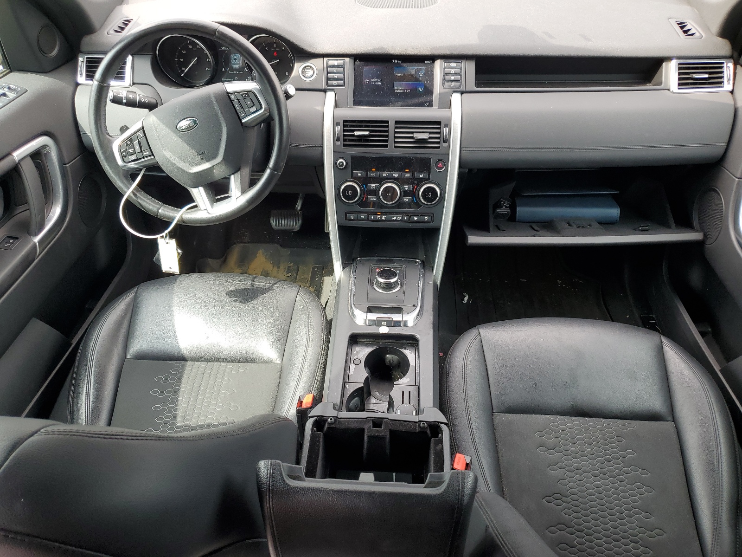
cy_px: 278
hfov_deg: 67.3
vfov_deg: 53.1
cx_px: 371
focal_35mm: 26
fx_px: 557
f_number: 1.5
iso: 50
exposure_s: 1/213
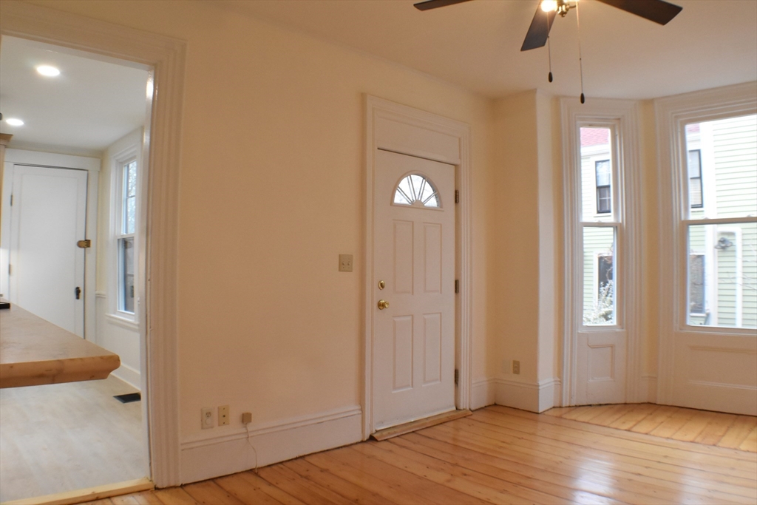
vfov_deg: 40.0
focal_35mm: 33
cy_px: 252
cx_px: 378
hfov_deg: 57.2
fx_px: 694
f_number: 11
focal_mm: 22
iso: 1600
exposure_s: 1/40
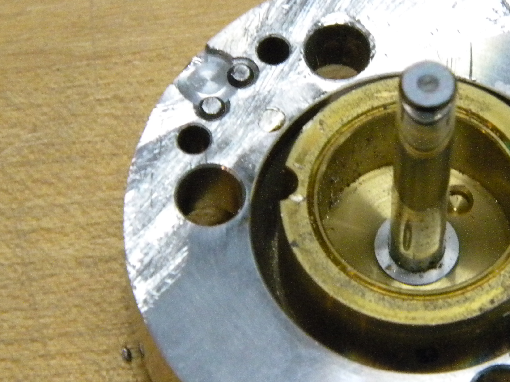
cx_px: 422
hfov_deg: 7.9
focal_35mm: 250
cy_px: 267
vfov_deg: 5.9
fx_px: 3683
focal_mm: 26.8
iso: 800
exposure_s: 1/46.4
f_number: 5
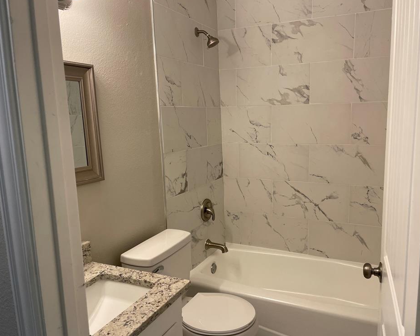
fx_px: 348
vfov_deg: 51.5
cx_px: 229
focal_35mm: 28
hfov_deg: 62.1
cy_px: 169
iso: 80
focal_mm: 4.2
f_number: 1.6
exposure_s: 1/120
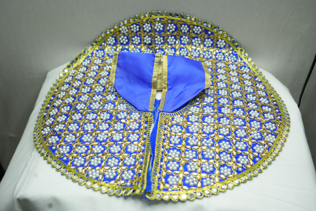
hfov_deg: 42.7
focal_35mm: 46
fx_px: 404
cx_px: 158
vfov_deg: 29.2
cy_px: 106
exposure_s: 1/60
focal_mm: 46
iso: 200
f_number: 5.6
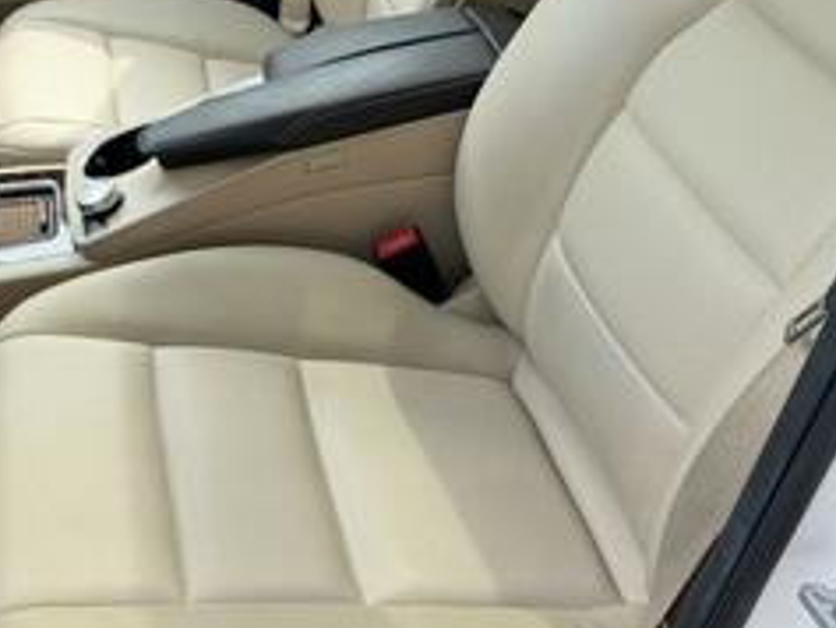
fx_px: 1232
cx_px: 325
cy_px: 275
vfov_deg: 28.6
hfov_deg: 37.3
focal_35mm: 51
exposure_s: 1/412
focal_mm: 6.76
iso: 80
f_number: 1.78
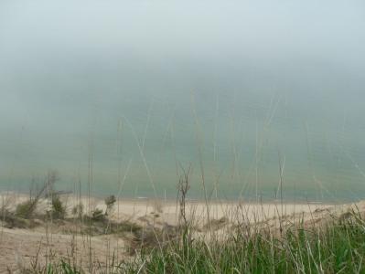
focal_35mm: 34
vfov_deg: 41.9
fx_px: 359
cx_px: 182
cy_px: 137
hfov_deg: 53.9
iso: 80
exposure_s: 1/215
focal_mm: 6
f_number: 8.1
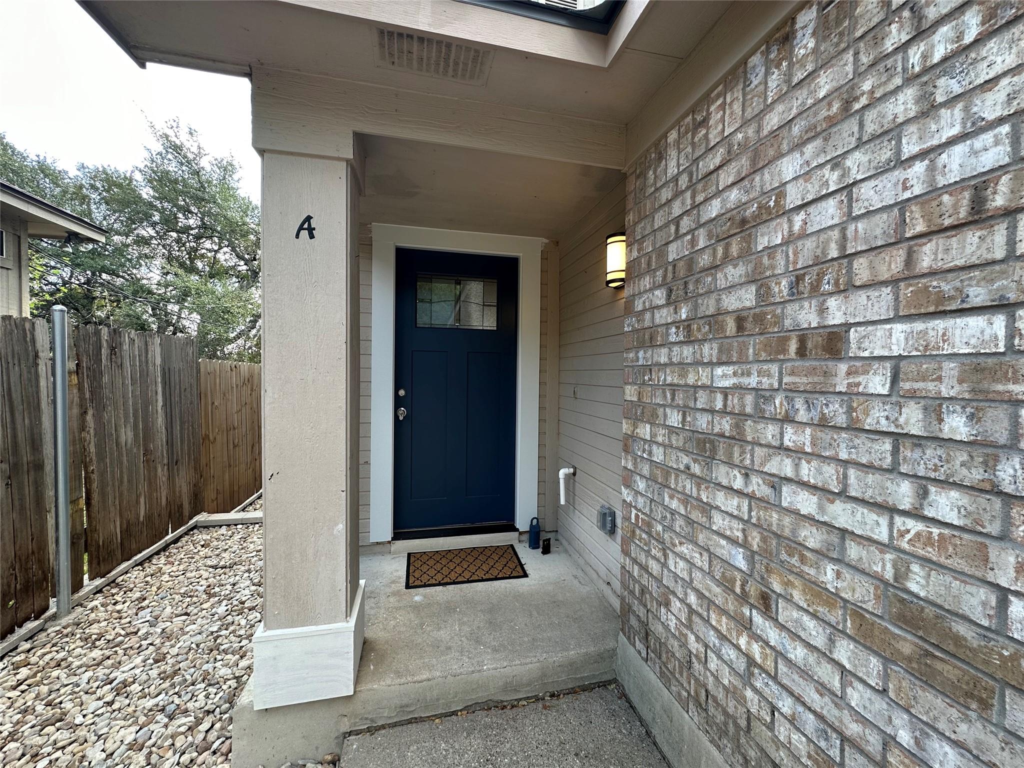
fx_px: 414
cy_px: 384
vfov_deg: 85.7
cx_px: 512
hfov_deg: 102.1
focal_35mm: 14
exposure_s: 1/125
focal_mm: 2.22
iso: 40
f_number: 2.2
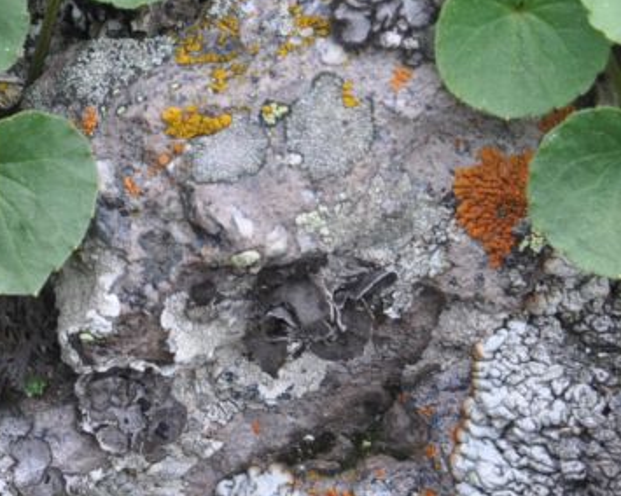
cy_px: -202
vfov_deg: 4.0
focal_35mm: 386
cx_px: -395
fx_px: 7089
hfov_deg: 5.0
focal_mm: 75
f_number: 9
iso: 400
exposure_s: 1/125
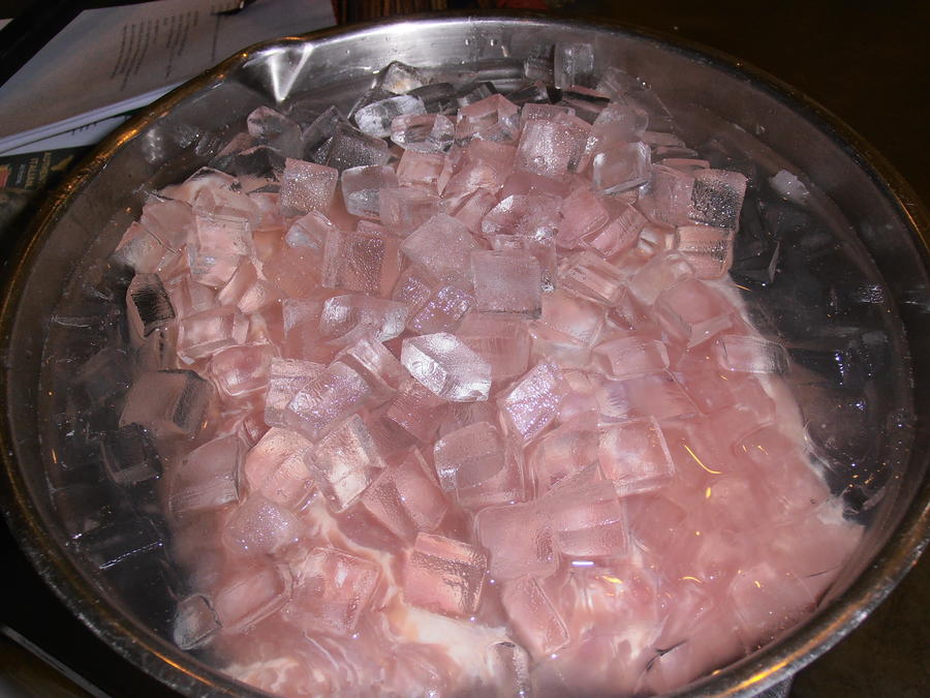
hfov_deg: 50.1
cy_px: 349
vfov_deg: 38.7
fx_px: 994
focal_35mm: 37
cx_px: 465
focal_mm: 6.61
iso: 80
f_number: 3.9
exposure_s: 1/40
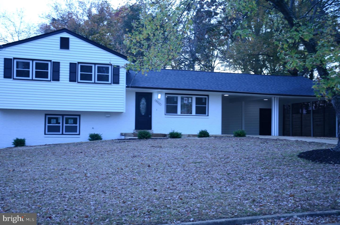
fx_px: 452
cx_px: 170
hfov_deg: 41.2
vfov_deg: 27.9
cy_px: 112
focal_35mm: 48
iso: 100
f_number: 4
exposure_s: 1/40
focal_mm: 32
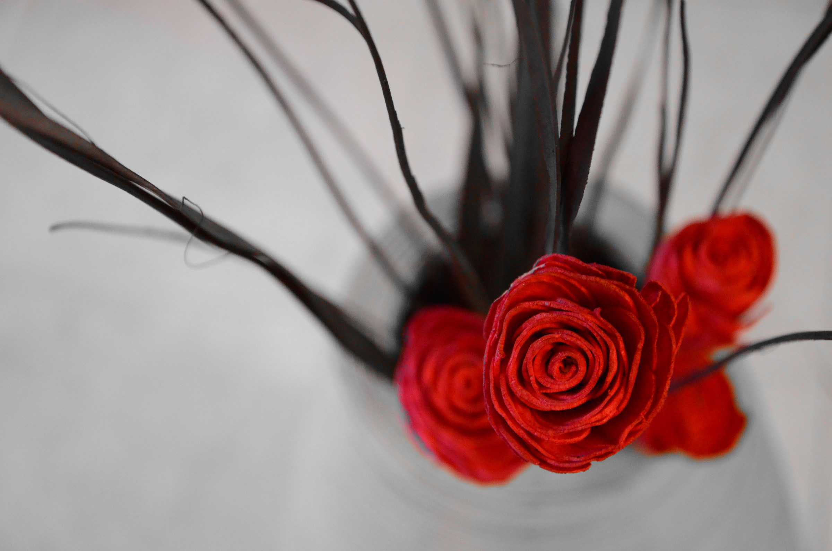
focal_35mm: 87
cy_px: 276
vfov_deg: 15.6
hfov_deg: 23.4
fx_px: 2006
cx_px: 416
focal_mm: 58
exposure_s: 1/25
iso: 3200
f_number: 5
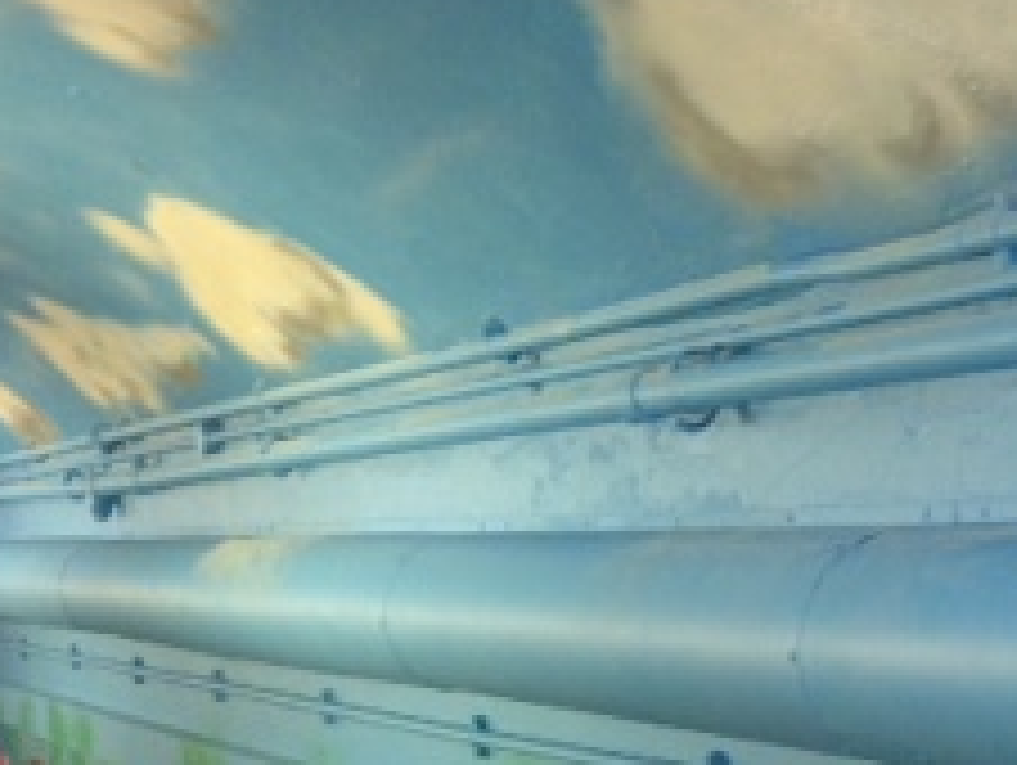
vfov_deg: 14.6
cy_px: 878
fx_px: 2912
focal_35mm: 99
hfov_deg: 19.8
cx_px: 648
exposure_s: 1/20
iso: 80
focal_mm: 4.28
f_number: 2.4
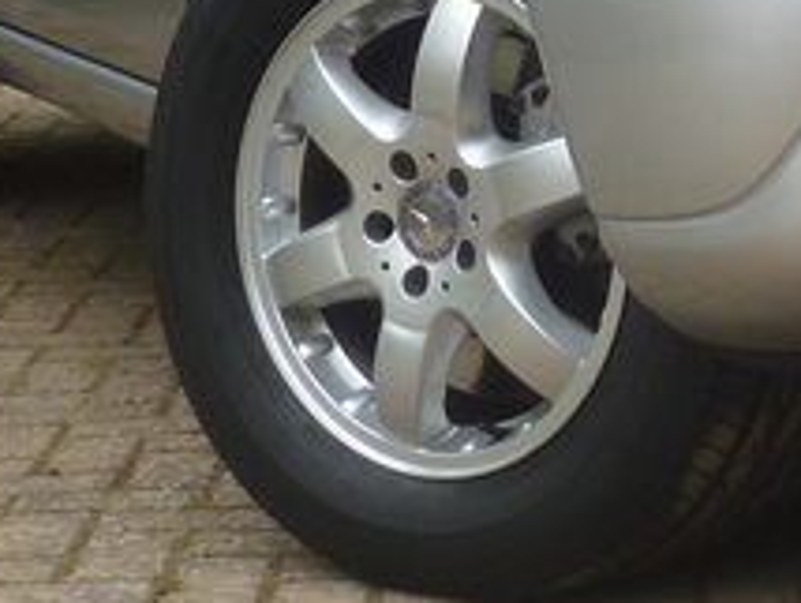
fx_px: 4100
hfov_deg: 11.1
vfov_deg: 8.3
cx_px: 795
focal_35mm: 177
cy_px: -137
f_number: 3.3
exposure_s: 1/200
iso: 80
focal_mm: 7.5
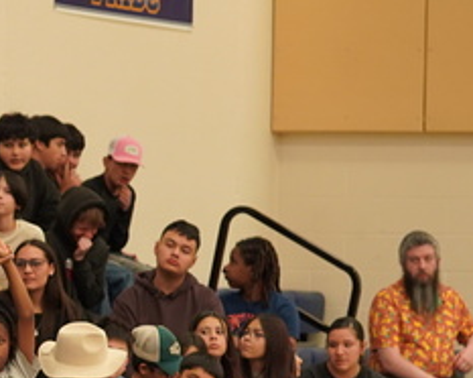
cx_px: -374
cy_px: 334
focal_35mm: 343
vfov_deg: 4.5
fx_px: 4798
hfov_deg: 5.6
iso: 1600
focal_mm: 83
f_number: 4
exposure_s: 1/160
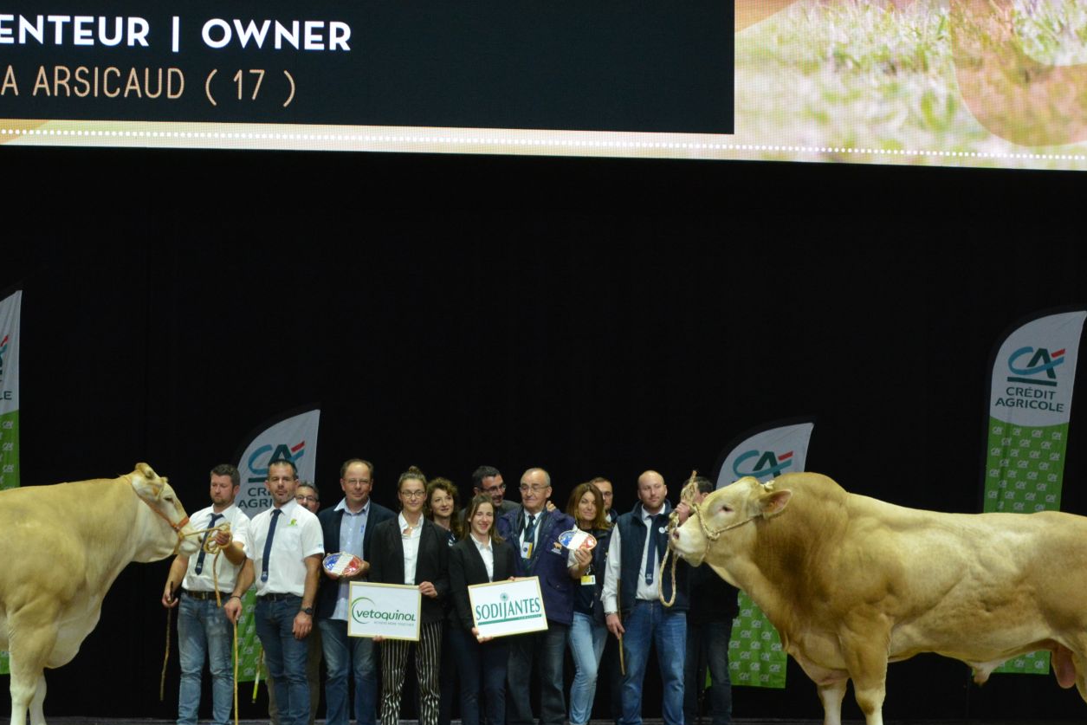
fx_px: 1593
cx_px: 423
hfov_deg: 37.5
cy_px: 513
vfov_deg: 25.4
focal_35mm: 53
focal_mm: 23
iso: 1600
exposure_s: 1/400
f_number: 3.8
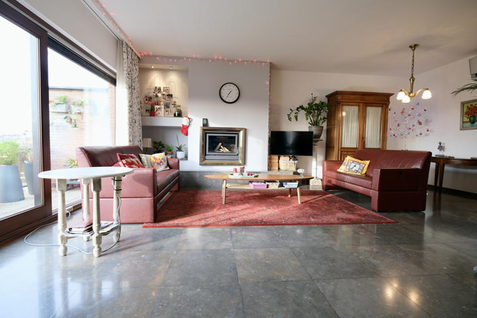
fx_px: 225
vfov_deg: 70.4
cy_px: 159
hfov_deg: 93.3
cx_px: 238
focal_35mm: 17
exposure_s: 1/40
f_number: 4
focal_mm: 11.5
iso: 320
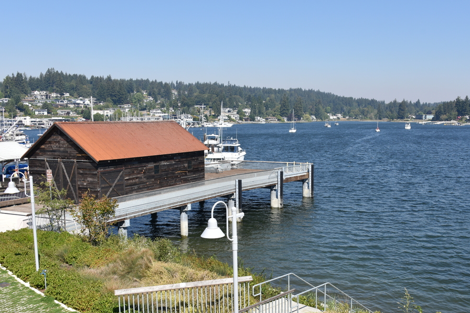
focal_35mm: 40
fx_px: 522
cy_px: 190
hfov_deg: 48.2
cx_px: 276
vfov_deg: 33.3
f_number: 8
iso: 100
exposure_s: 1/250
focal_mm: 28
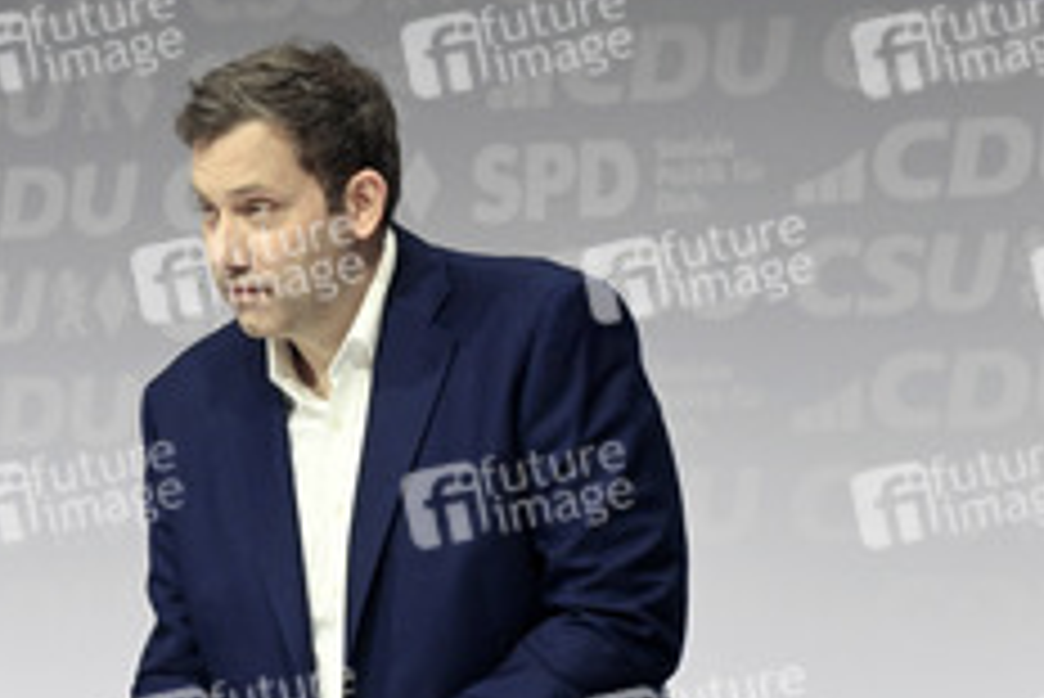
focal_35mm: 233
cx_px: 128
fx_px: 6761
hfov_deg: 8.8
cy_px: 608
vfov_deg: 5.9
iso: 6400
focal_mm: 120
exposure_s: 1/500
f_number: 5.6
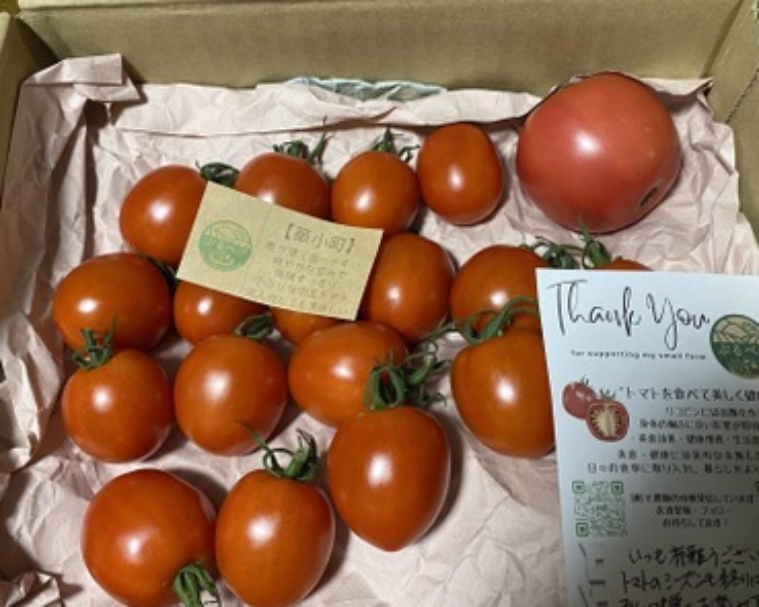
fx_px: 741
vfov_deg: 44.5
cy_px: 272
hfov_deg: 54.1
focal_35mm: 33
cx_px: 418
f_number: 1.8
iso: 125
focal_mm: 4.25
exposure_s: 1/50
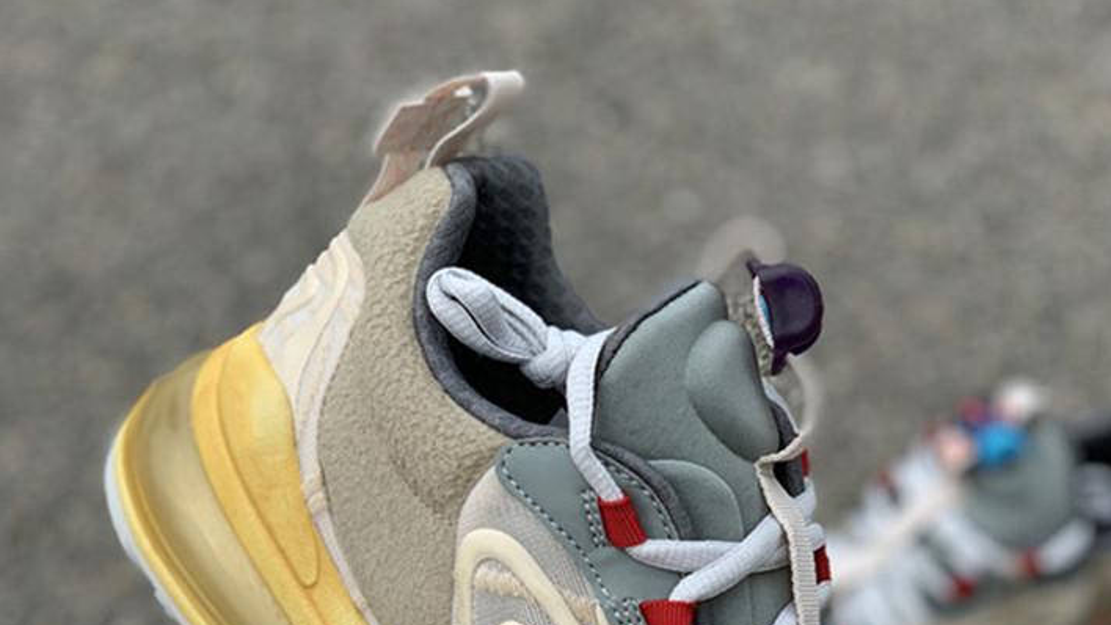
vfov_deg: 14.8
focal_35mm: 80
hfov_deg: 26.5
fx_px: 2356
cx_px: 562
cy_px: 678
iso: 16
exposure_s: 1/685
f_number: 2.4
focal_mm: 6
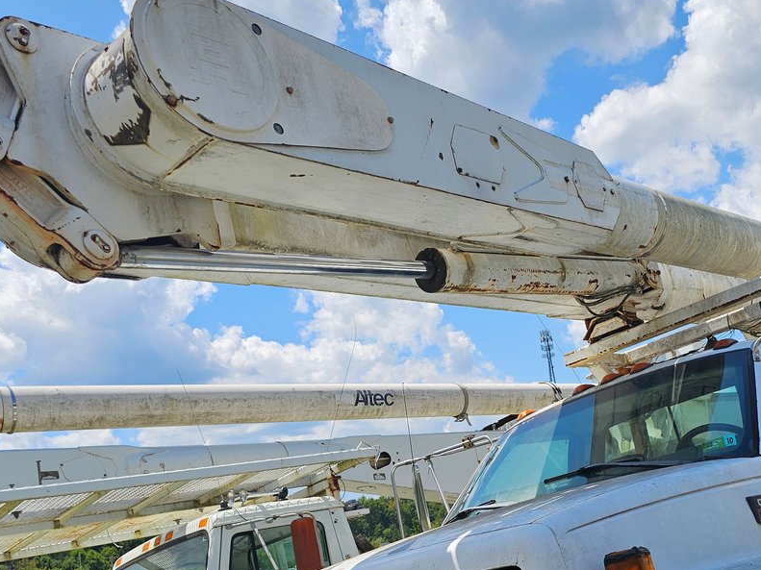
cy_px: 475
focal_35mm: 44
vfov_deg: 31.8
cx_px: 570
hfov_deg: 41.7
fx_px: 967
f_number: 1.7
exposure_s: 1/1019
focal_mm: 6.3
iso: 10
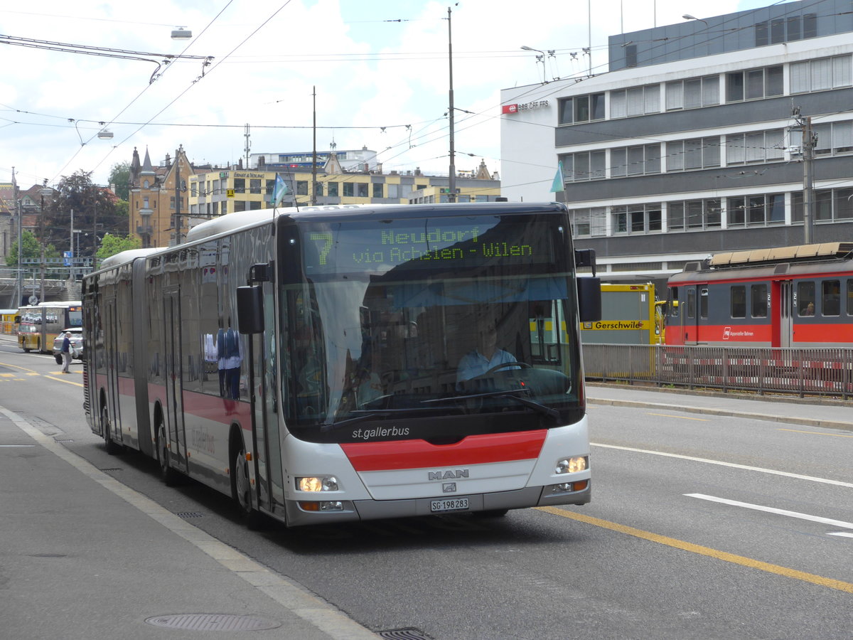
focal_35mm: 90
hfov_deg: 21.8
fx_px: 2218
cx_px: 426
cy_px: 320
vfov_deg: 16.4
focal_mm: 18
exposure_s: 1/320
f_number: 4.6
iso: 100
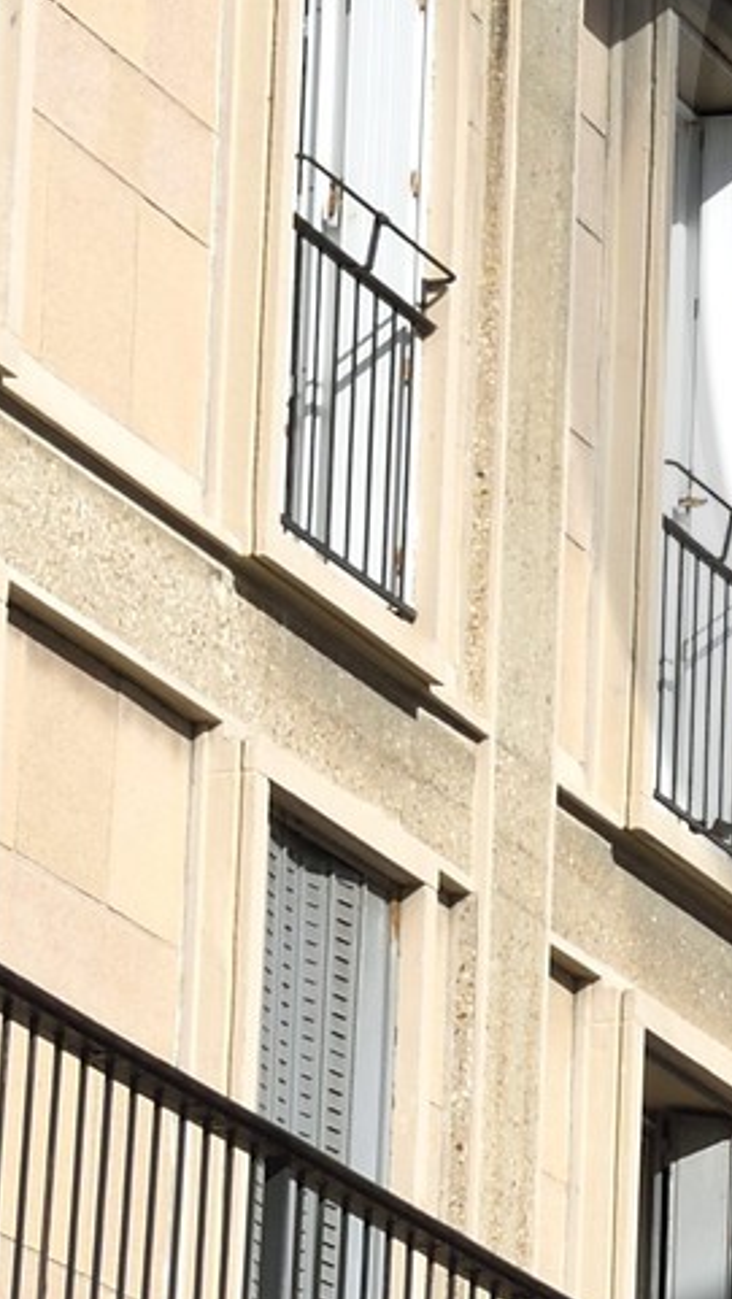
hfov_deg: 3.8
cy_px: 254
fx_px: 10822
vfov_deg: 6.9
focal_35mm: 314
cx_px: 1804
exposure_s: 1/250
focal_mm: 60
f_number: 13
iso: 200
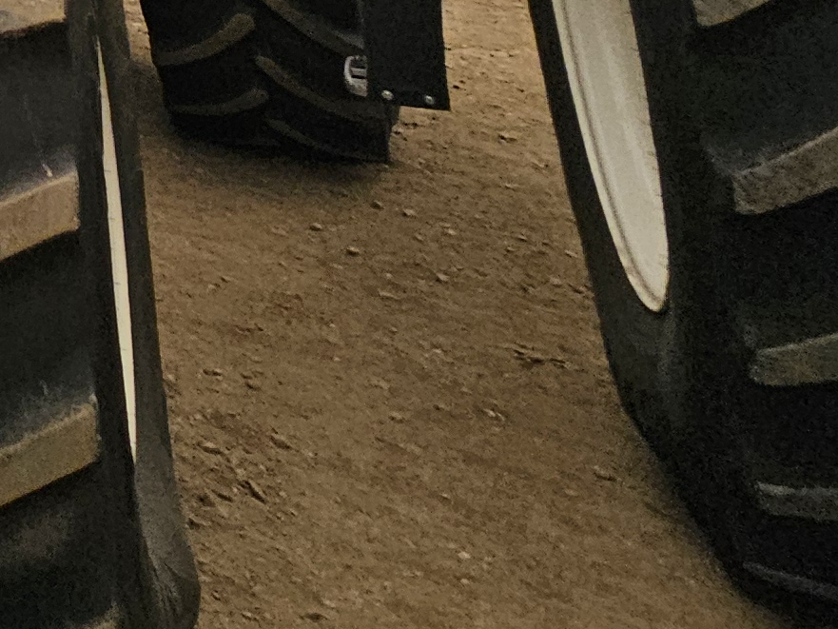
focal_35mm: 59
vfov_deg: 16.7
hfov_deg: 17.5
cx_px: -974
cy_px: -709
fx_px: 1428
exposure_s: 1/154
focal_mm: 2.2
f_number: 2.2
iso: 50
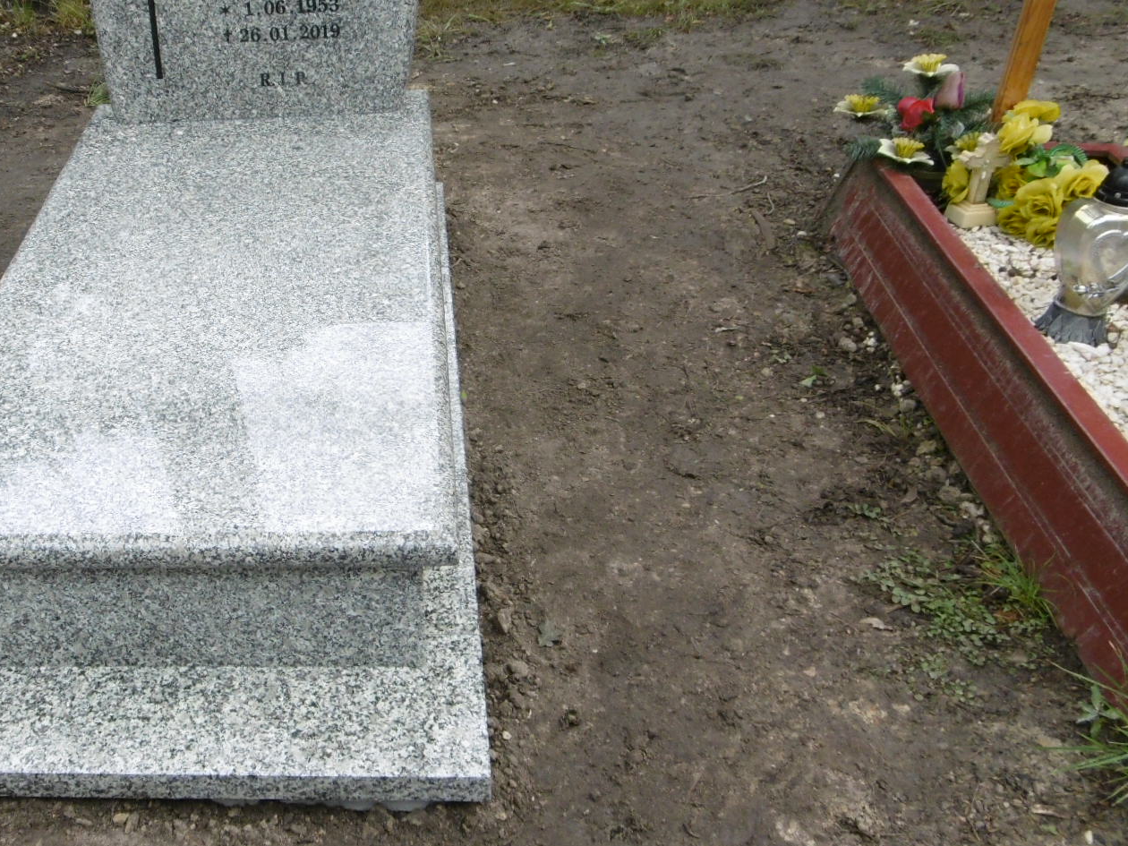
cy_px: 344
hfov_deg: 46.2
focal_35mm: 39
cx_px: 283
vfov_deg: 36.7
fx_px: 1271
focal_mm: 4.3
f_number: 3.1
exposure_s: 1/250
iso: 100
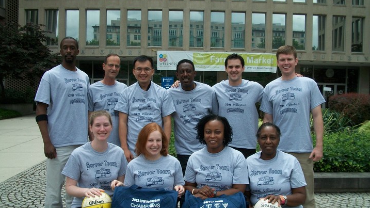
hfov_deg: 56.6
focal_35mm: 35
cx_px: 185
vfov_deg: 33.7
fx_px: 343
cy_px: 118
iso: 80
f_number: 5.5
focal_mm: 5.7
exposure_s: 1/400
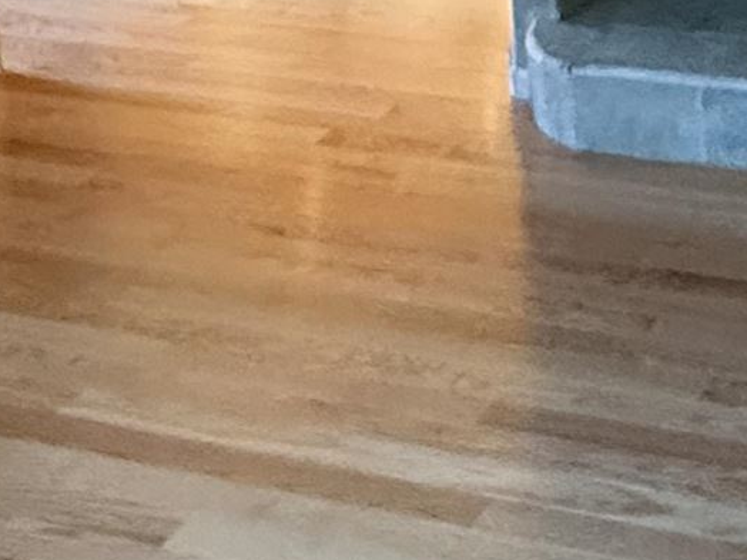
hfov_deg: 23.0
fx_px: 1770
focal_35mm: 82
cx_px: 714
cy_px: -264
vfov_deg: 16.5
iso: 800
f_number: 2.2
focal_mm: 2.22
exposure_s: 1/60
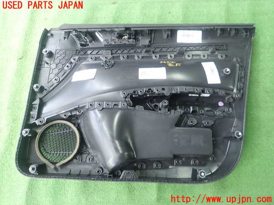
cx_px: 137
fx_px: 198
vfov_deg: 54.9
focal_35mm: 25
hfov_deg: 69.4
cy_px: 102
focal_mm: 4.5
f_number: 2
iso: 160
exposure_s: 1/60
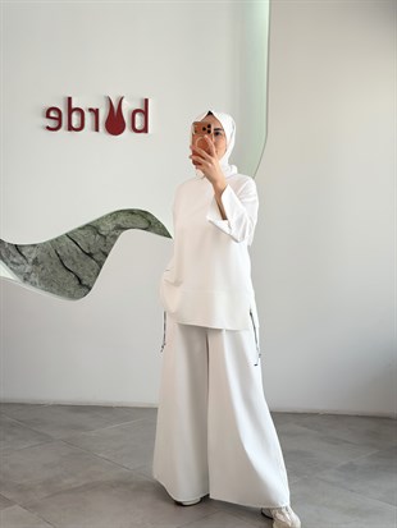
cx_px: 198
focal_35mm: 48
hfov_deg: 30.3
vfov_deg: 39.6
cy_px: 264
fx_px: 734
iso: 64
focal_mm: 6.76
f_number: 1.78
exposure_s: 1/336
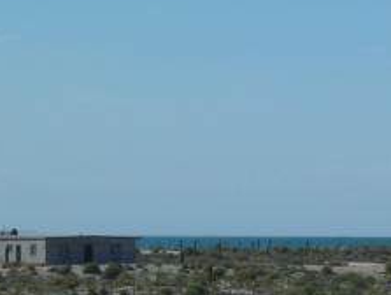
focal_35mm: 298
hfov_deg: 6.6
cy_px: 225
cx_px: 498
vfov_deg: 5.0
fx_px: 3371
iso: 80
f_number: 5.6
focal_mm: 17
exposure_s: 1/800
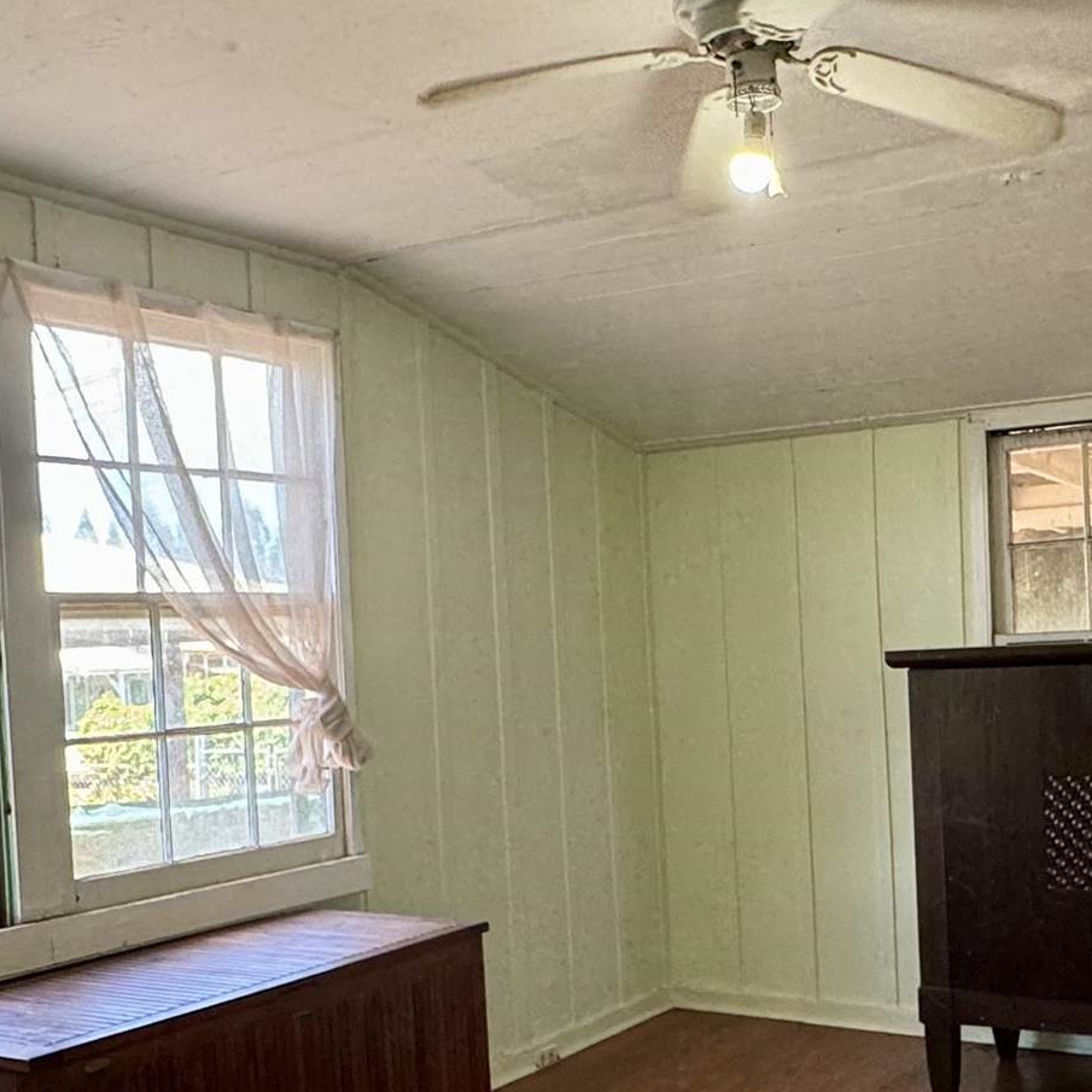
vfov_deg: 39.7
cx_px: 767
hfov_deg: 39.3
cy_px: 707
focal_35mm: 42
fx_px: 1499
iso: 160
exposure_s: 1/99
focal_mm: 2.22
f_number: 2.2
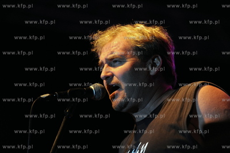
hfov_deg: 10.8
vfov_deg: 7.2
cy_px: 76
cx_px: 115
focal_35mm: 190
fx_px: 1213
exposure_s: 1/400
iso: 6400
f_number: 2.8
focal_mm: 190
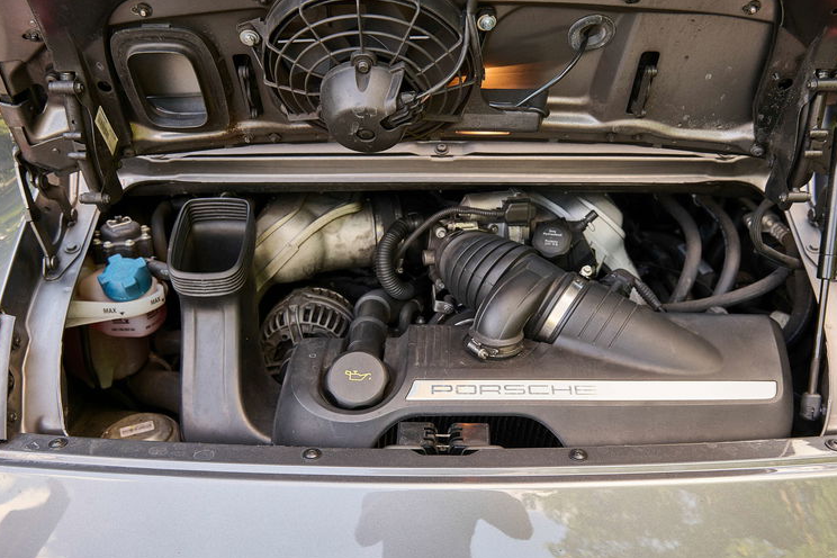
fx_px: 767
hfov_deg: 57.2
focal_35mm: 33
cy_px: 285
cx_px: 426
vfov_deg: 40.0
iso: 1000
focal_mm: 32
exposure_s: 1/100
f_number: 6.3
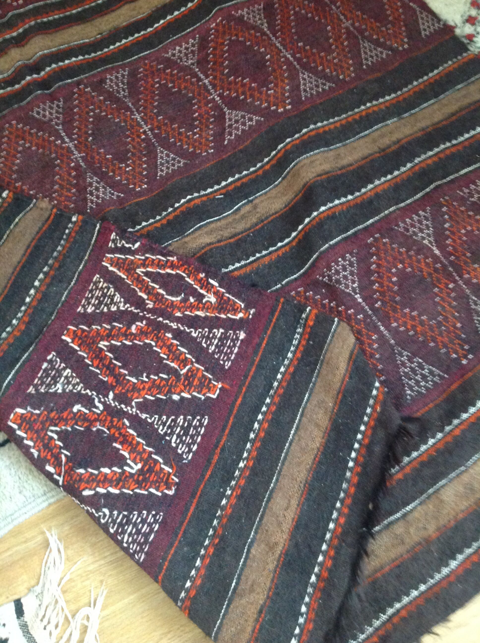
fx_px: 649
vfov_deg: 52.7
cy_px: 322
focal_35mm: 35
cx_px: 240
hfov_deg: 40.6
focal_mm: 4.28
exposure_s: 1/15
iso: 320
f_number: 2.4
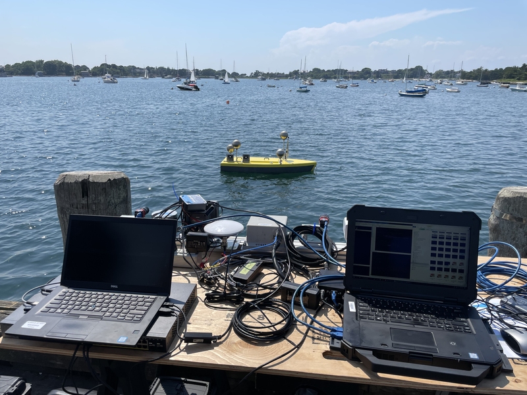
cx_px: 264
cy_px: 198
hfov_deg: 67.3
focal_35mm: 26
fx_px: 396
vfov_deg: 53.1
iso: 32
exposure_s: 1/5051
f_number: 1.6
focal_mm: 4.2
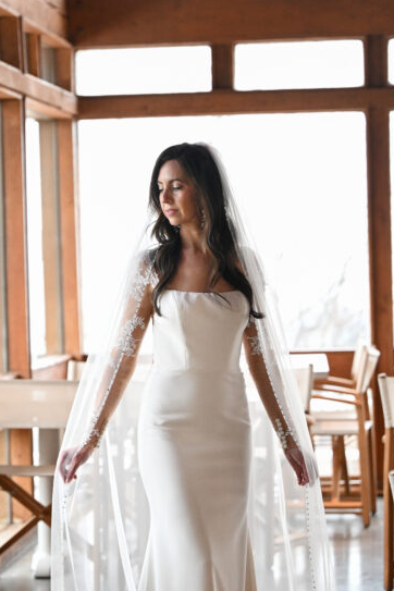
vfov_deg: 15.5
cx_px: 115
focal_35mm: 132
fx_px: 2167
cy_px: 284
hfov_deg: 10.4
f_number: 2.8
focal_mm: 70
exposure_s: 1/200
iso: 3200
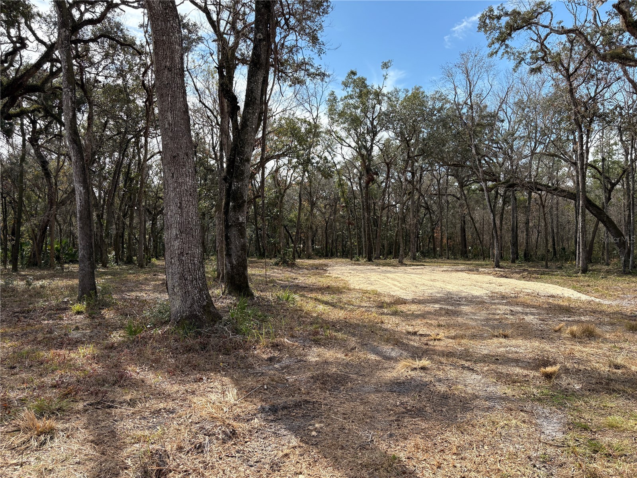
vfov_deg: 53.1
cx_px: 318
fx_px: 478
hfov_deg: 67.3
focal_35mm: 26
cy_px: 239
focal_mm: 5.96
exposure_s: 1/1550
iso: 50
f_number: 1.6
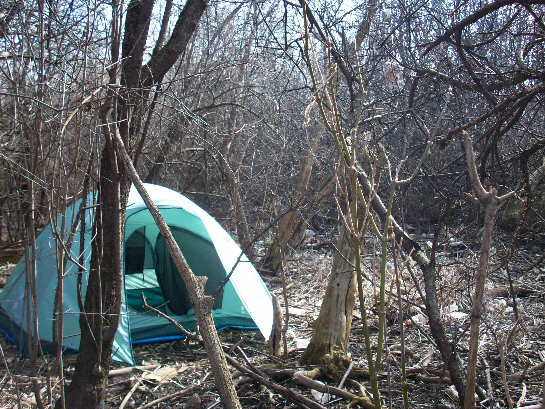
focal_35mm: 37
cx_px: 272
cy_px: 204
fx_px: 583
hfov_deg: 50.1
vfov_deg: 38.7
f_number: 2.8
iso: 80
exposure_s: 1/214
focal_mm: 6.2
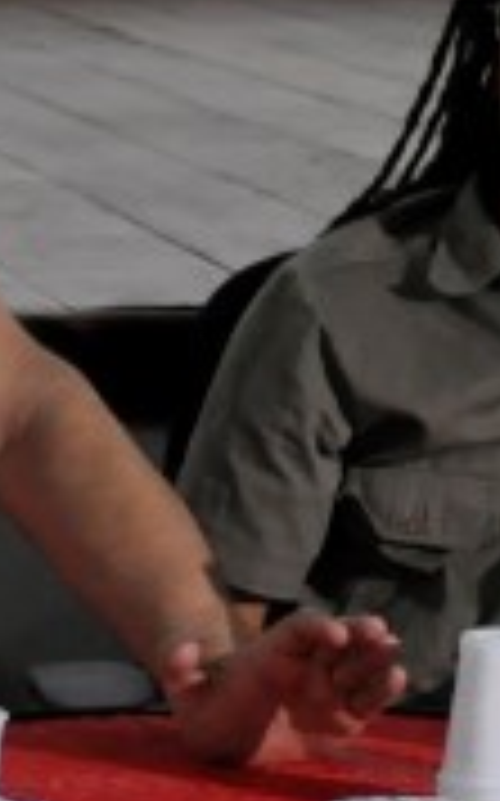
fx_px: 5001
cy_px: 891
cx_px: -171
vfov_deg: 9.1
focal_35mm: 229
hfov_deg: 5.7
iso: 1600
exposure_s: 1/15
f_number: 4
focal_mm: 26
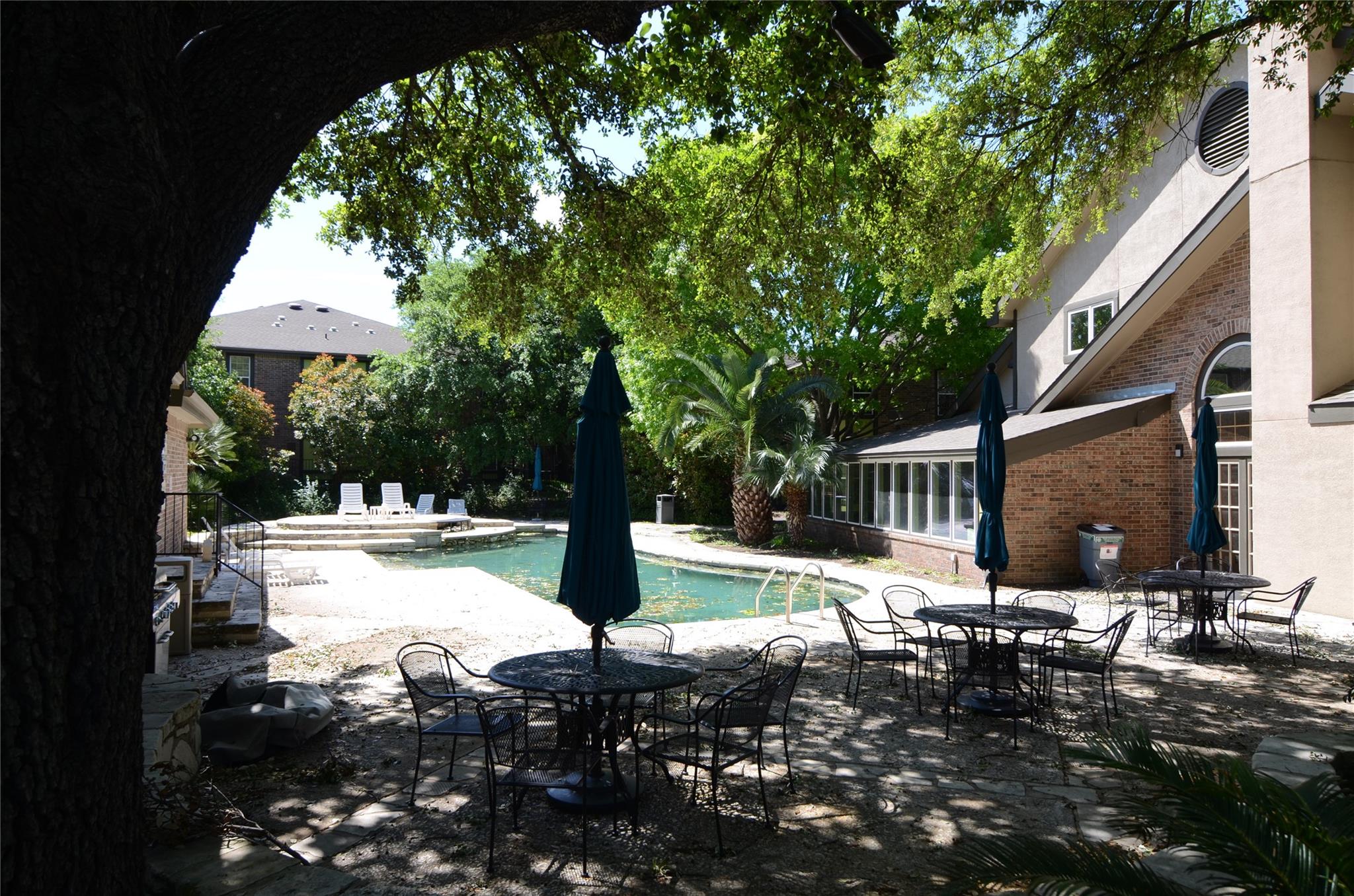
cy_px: 448
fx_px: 901
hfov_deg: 73.9
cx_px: 677
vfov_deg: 52.9
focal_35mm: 24
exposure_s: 1/160
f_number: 8
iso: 160
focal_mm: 16
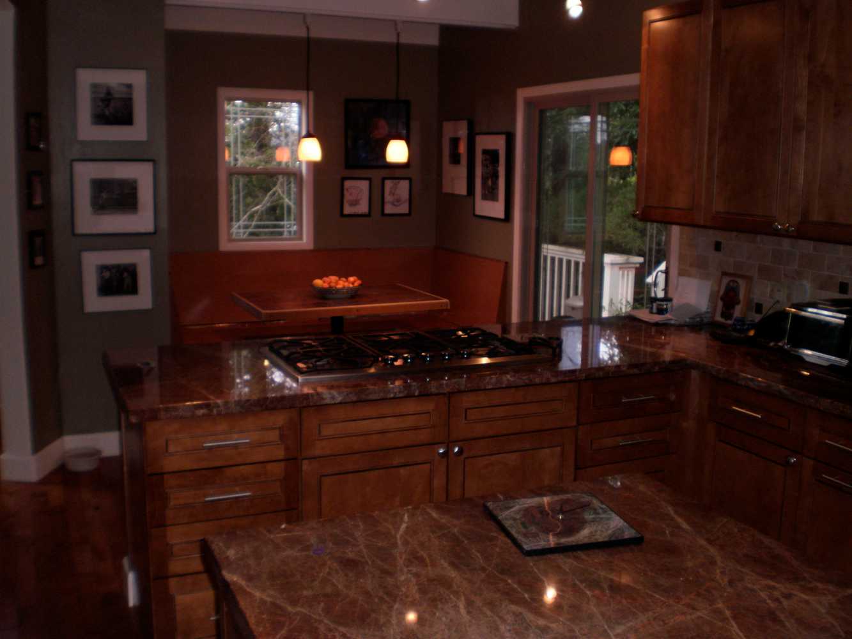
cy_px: 320
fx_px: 886
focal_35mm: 36
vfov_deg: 39.7
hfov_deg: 51.4
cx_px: 426
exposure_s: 1/30
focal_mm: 6.3
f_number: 3.1
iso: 100
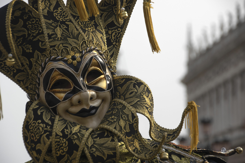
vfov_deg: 7.3
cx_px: 122
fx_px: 1272
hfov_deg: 11.0
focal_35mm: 187
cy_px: 82
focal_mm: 125
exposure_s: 1/800
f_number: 8
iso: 200
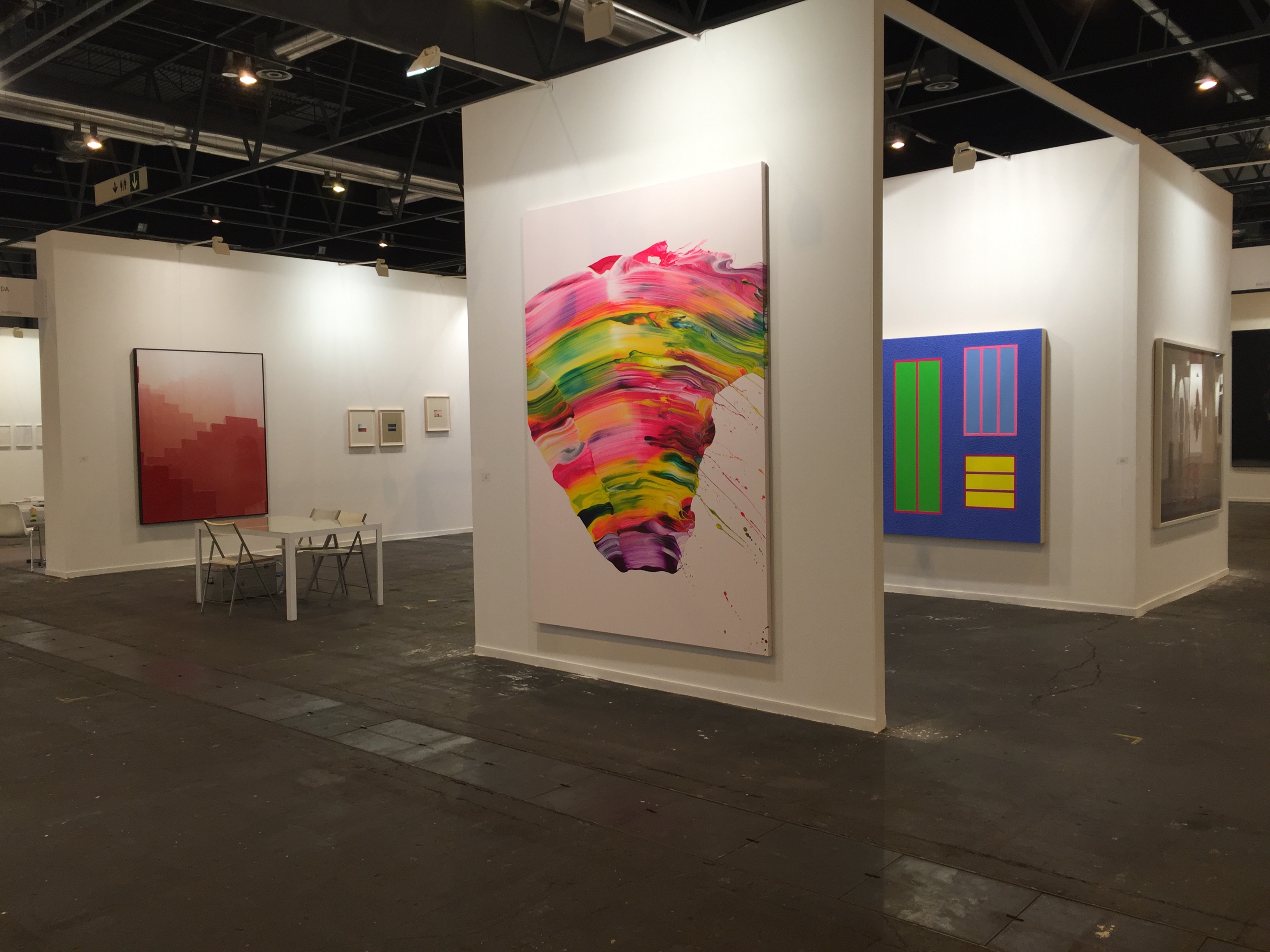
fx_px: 1064
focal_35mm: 29
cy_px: 476
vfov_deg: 48.2
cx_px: 635
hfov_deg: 61.7
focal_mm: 4.15
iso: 40
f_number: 2.2
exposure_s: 1/50
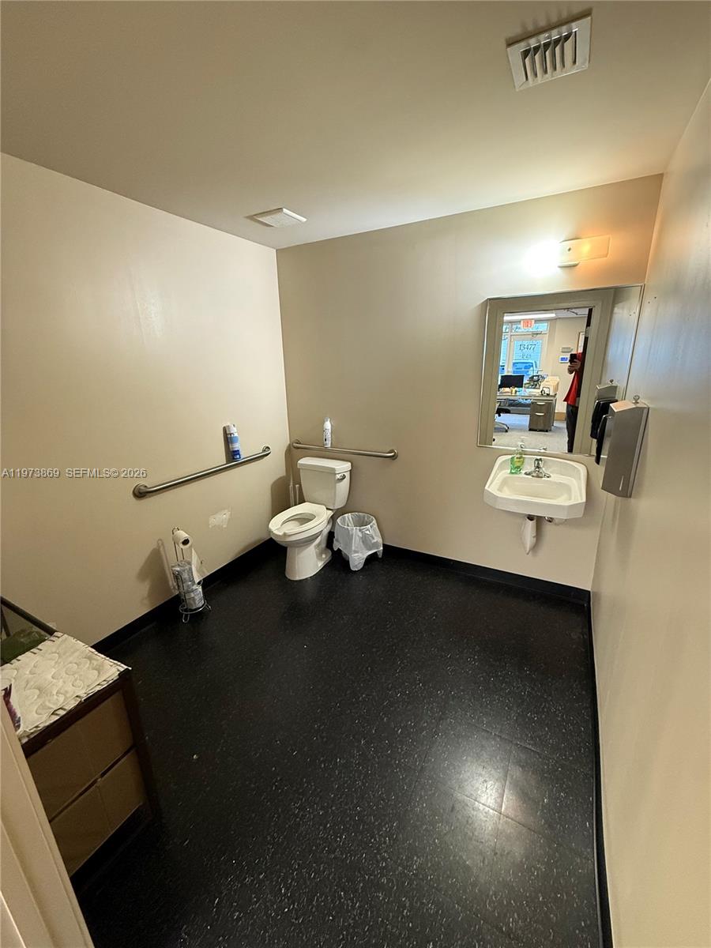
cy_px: 474
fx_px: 383
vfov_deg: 102.1
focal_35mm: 14
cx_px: 356
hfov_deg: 85.7
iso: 500
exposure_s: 1/60
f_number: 2.2
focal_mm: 2.22
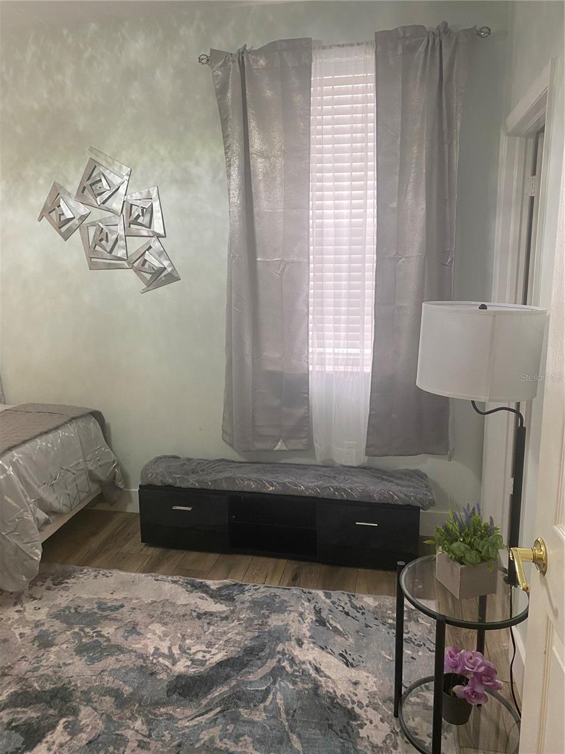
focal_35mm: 26
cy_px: 377
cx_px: 282
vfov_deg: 67.3
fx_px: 566
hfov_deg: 53.1
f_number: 1.8
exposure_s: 1/60
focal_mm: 4.25
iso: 100
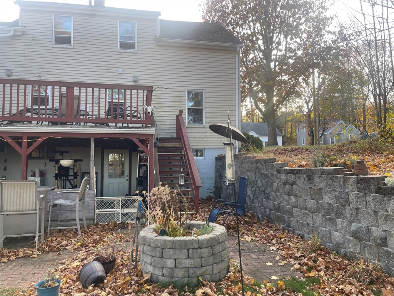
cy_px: 148
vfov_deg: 54.9
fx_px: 285
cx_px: 197
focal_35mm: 25
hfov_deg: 69.4
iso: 32
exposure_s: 1/121
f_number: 1.6
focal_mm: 5.1
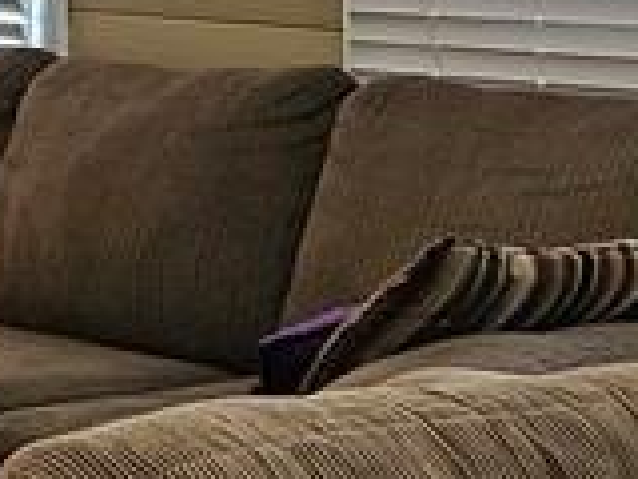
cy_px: -60
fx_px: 2709
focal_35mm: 147
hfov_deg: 12.7
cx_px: -315
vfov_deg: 10.0
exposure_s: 1/120
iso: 500
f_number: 1.8
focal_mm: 5.4
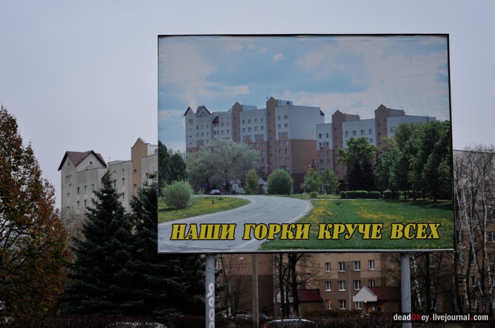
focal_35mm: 75
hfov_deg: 27.0
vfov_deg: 18.1
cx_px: 248
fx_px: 1030
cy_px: 164
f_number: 4.5
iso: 640
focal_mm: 50
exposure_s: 1/160
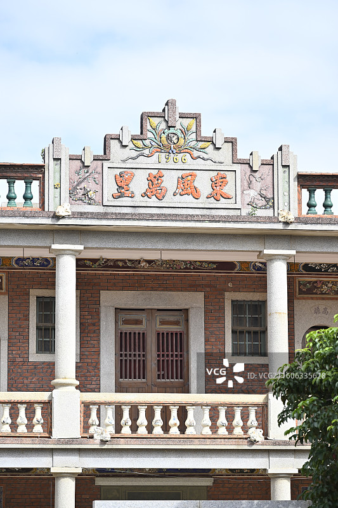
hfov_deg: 11.4
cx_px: 169
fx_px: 1691
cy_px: 254
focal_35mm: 120
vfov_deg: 17.1
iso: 500
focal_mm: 120
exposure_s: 1/2000
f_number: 4.5
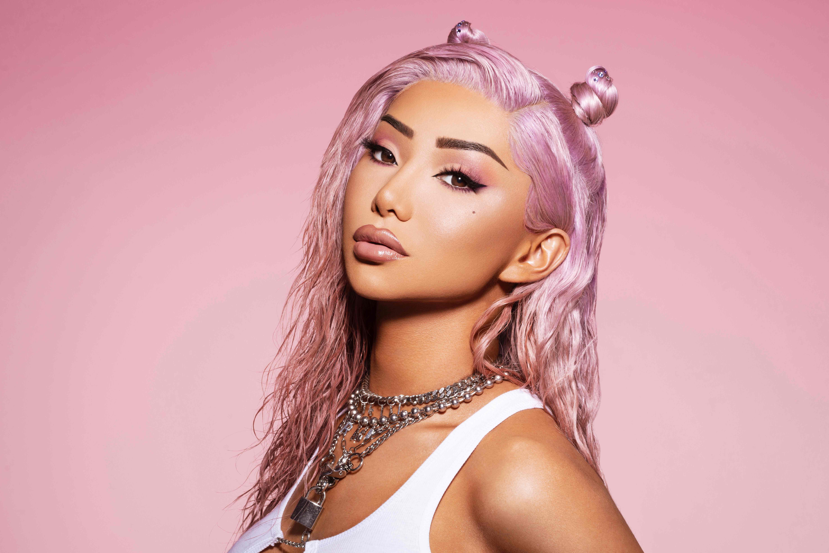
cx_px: 414
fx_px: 1958
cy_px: 276
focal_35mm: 85
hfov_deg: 23.9
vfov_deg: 16.1
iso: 100
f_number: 11
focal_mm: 85
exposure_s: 1/200
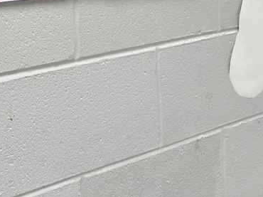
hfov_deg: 24.2
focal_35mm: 72
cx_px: -66
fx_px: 547
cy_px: -73
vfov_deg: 18.7
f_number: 1.5
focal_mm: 5.7
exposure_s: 1/120
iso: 100
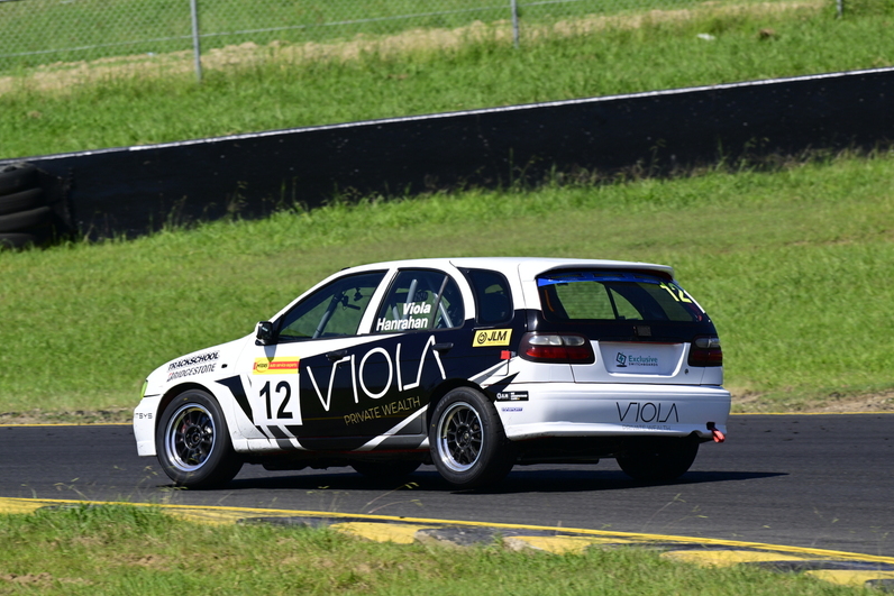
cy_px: 298
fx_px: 14976
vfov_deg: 2.3
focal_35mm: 603
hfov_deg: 3.4
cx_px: 448
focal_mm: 600
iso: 400
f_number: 11
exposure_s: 1/640
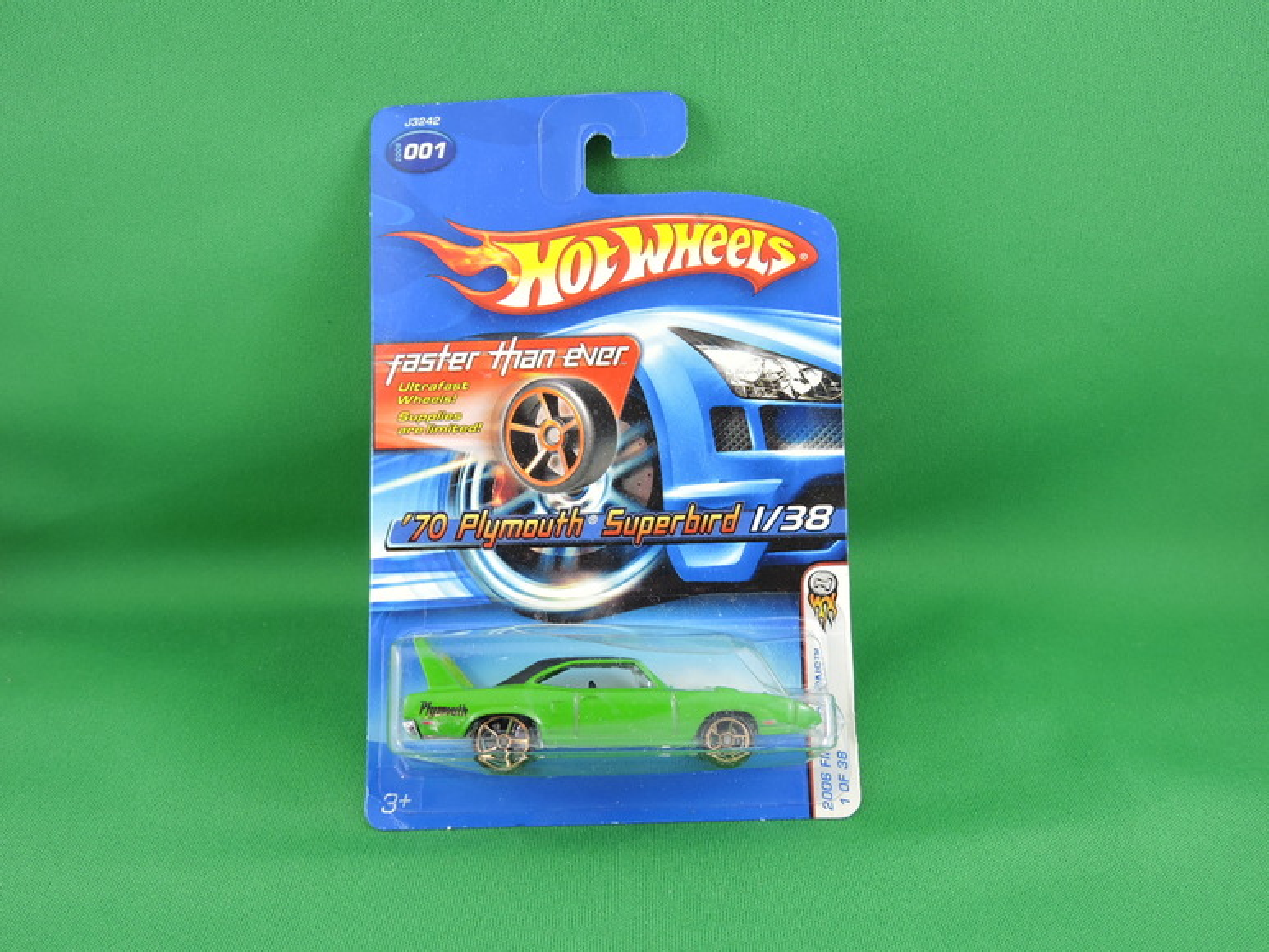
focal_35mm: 30
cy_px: 476
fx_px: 1100
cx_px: 634
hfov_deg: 60.0
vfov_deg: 46.8
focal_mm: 5.4
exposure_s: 1/30
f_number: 3.5
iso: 125
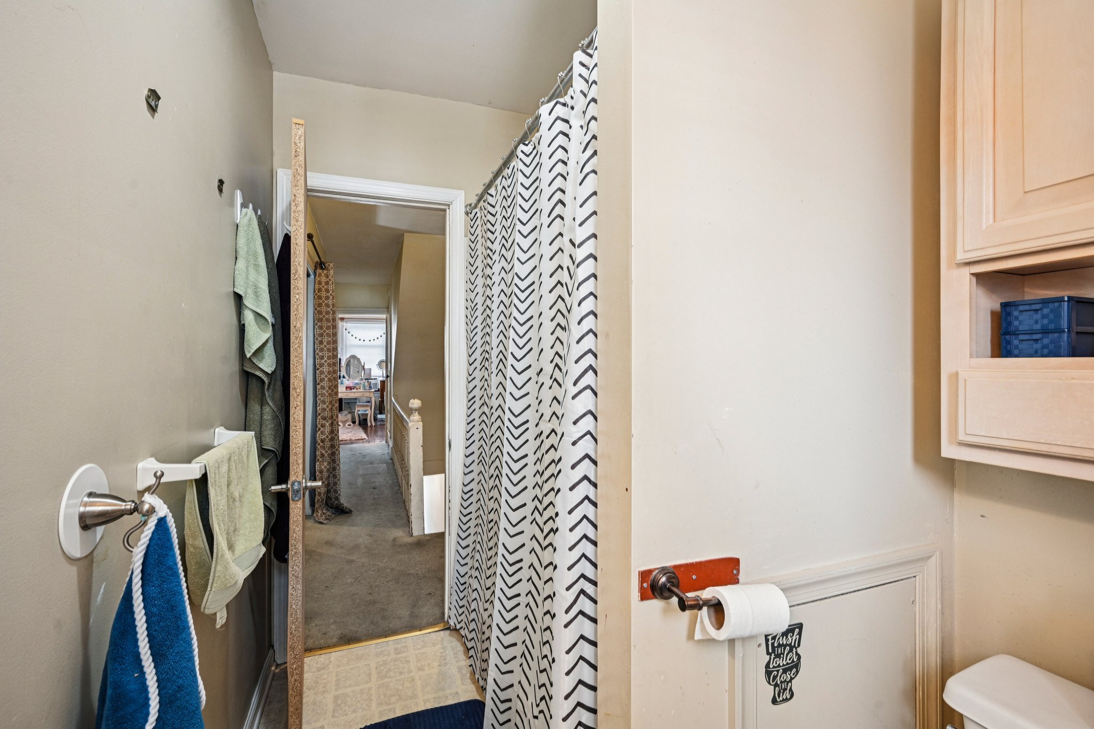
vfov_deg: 73.7
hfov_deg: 96.7
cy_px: 364
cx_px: 547
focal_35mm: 16
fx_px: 486
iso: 400
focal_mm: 16
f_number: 8
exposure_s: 1/8
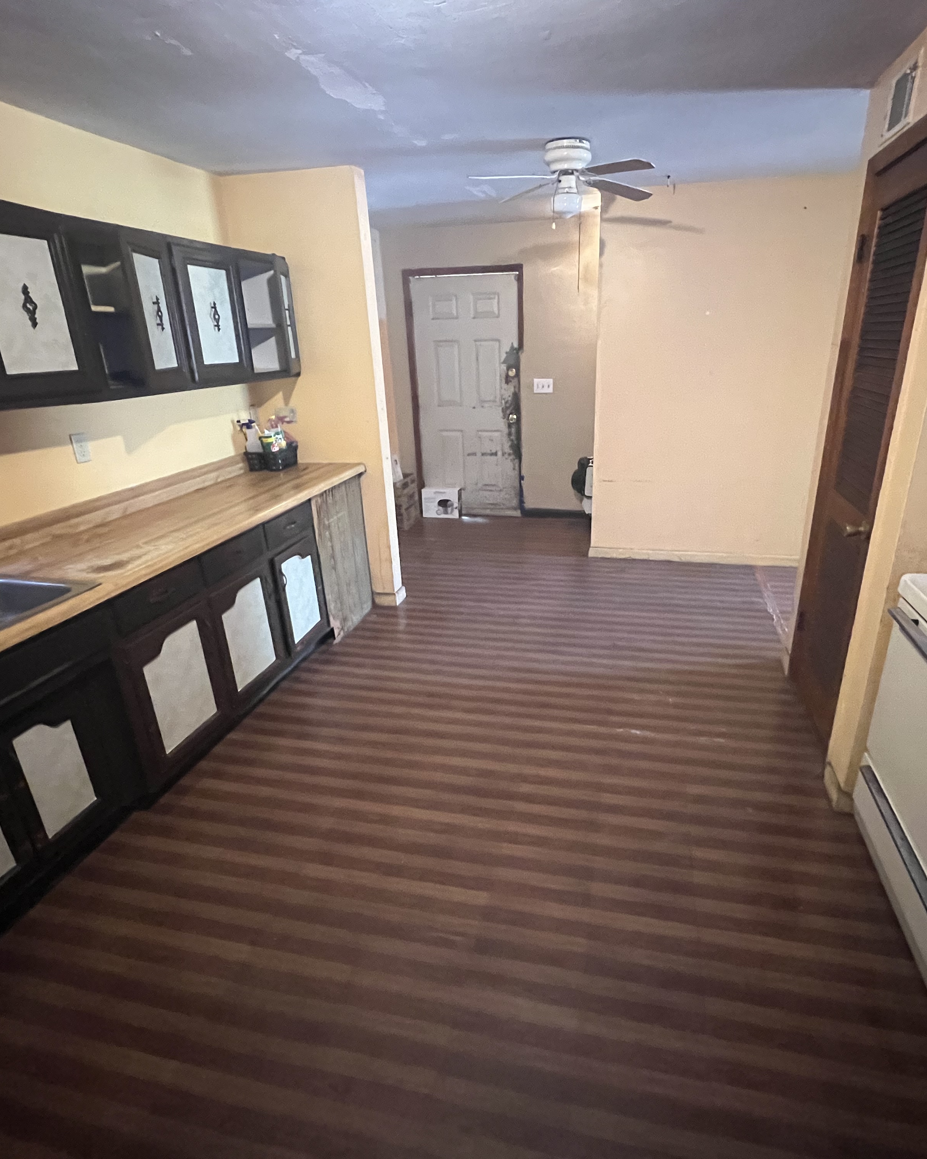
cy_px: 578
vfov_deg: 89.6
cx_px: 502
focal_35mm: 17
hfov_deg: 76.8
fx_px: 583
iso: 1000
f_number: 1.8
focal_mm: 1.57
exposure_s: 1/40
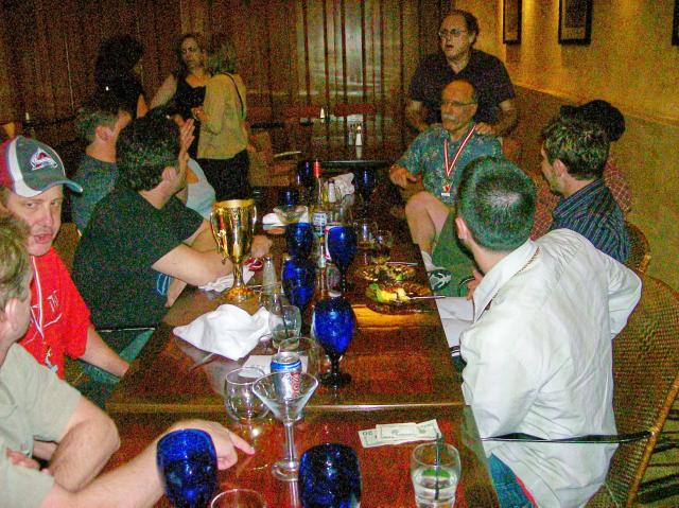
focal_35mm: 36
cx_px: 340
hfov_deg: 51.4
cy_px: 254
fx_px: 706
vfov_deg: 39.6
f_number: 2.7
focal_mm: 6
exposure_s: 1/64
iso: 140
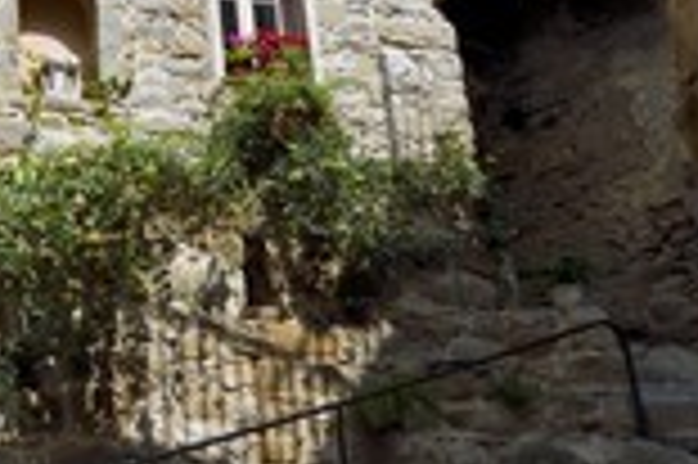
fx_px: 736
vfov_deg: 34.8
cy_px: 284
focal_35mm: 38
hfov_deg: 43.8
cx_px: 9
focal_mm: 14
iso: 200
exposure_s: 1/160
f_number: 14
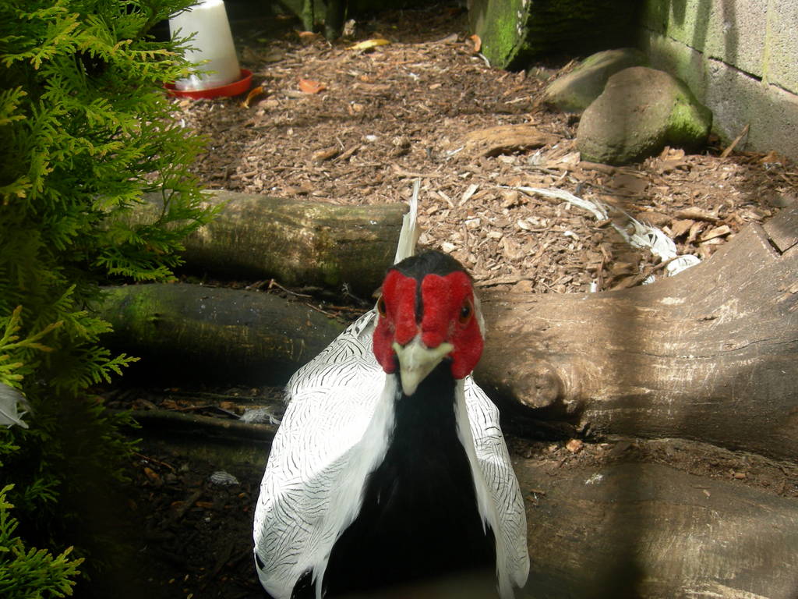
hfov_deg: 51.4
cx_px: 399
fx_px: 830
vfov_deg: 39.7
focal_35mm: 36
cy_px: 300
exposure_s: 1/105
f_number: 4.3
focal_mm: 7.5
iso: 64
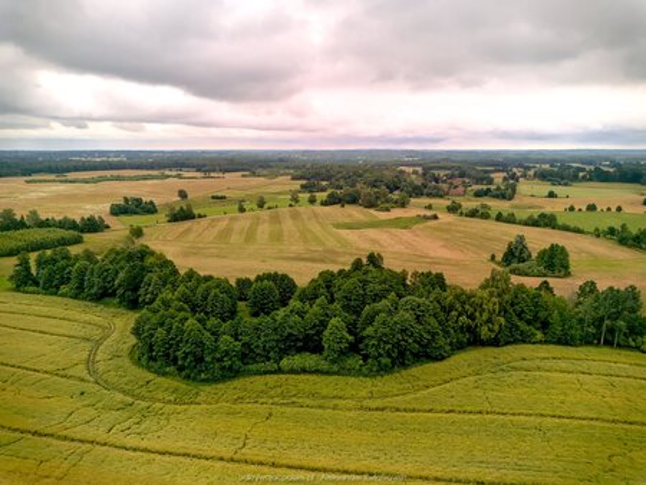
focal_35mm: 24
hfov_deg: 71.6
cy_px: 242
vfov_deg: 56.9
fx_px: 448
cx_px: 323
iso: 110
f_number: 1.7
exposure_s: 1/1250
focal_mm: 6.72
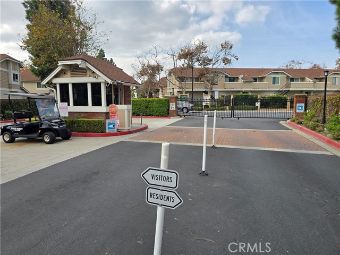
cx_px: 170
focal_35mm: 23
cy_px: 128
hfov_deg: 73.9
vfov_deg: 58.9
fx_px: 226
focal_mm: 6.3
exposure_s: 1/514
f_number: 1.7
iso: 12
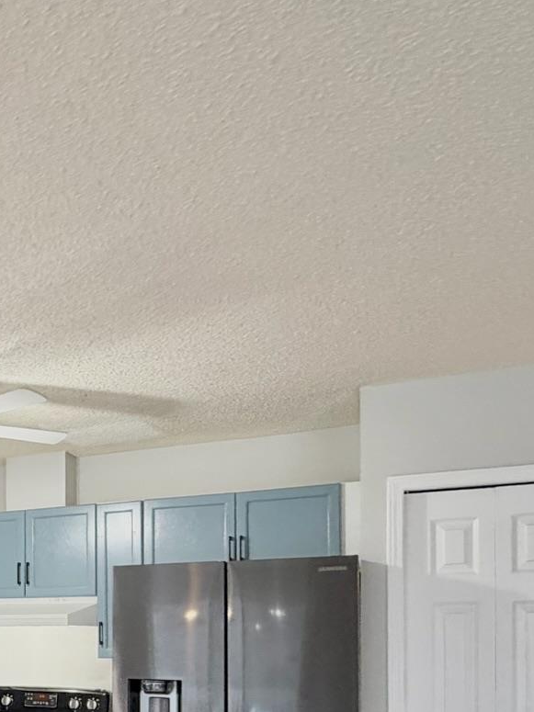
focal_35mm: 37
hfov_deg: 33.7
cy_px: 627
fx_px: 761
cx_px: -52
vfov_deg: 45.9
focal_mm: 2.22
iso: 250
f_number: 2.2
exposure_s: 1/60
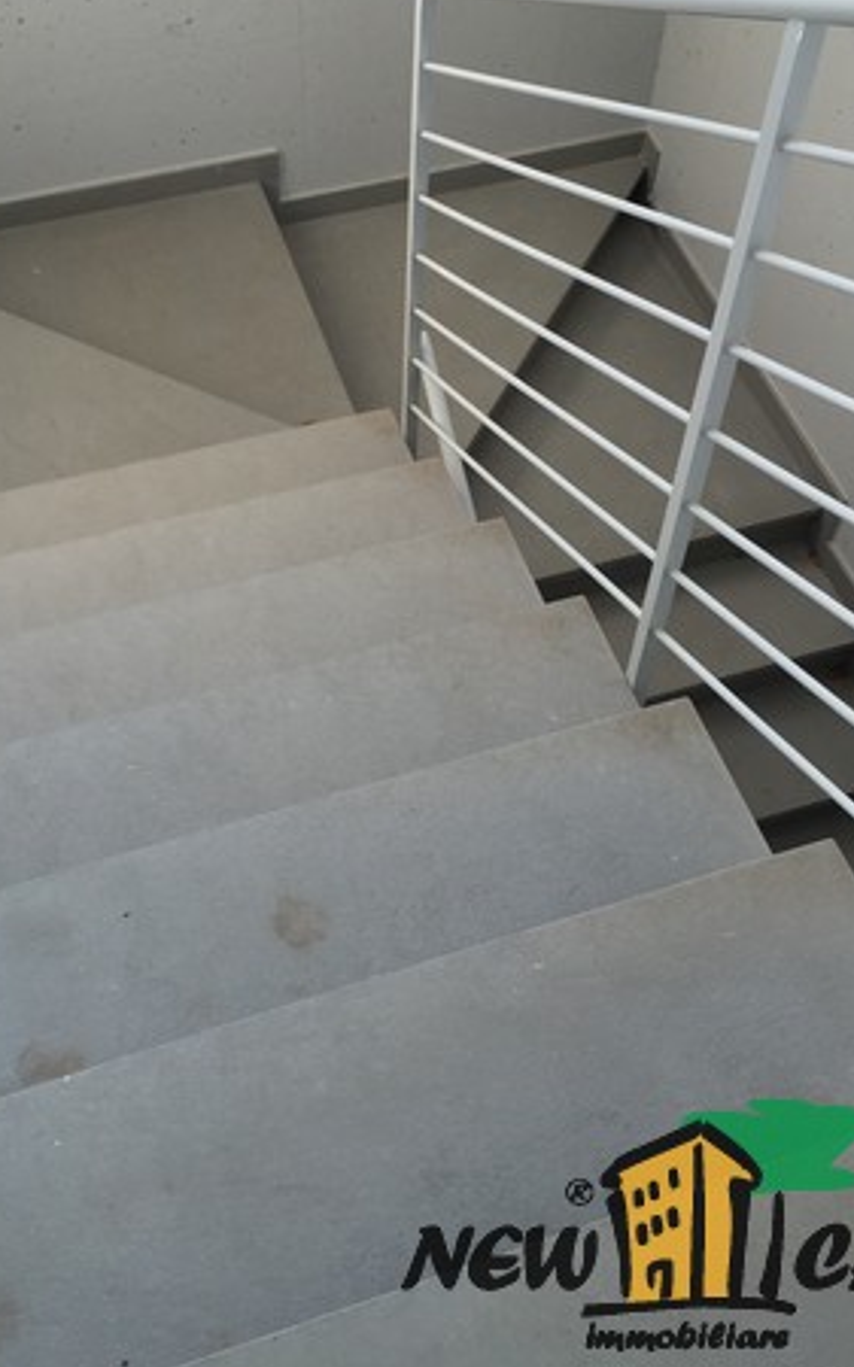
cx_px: 398
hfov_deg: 31.2
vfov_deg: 47.9
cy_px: 529
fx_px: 1528
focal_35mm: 41
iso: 32
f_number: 2.2
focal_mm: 4.15
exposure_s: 1/353
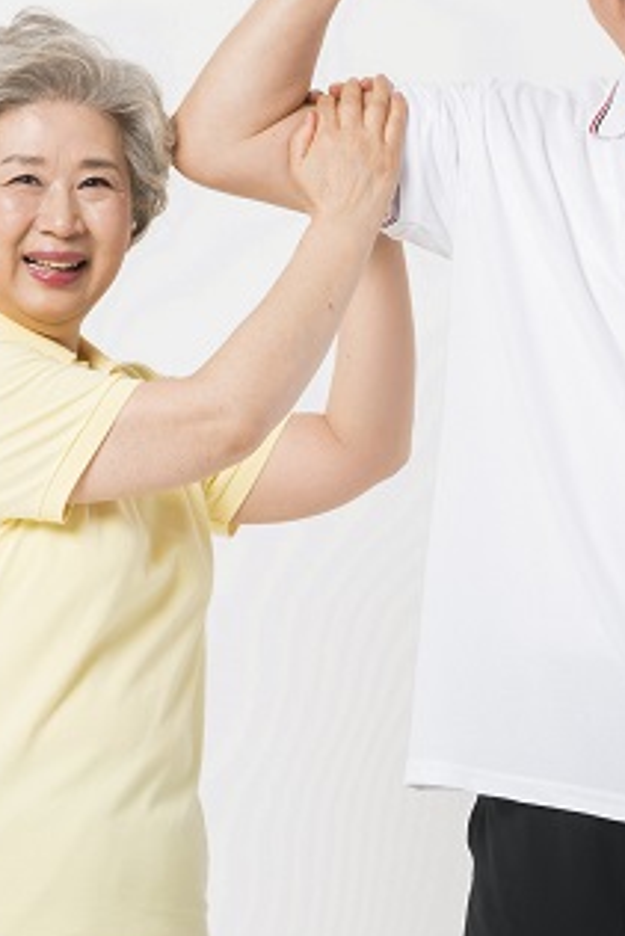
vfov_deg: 12.6
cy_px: 726
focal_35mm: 163
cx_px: 407
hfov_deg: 8.4
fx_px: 4240
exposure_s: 1/125
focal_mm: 58
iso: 100
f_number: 11
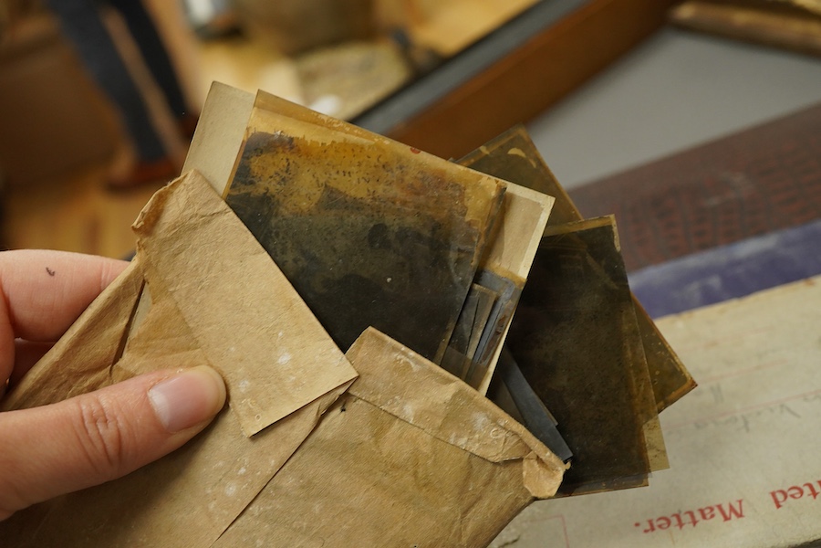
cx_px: 410
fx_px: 1026
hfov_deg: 43.6
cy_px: 274
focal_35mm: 45
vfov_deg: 29.9
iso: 1250
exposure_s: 1/125
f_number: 10
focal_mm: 30
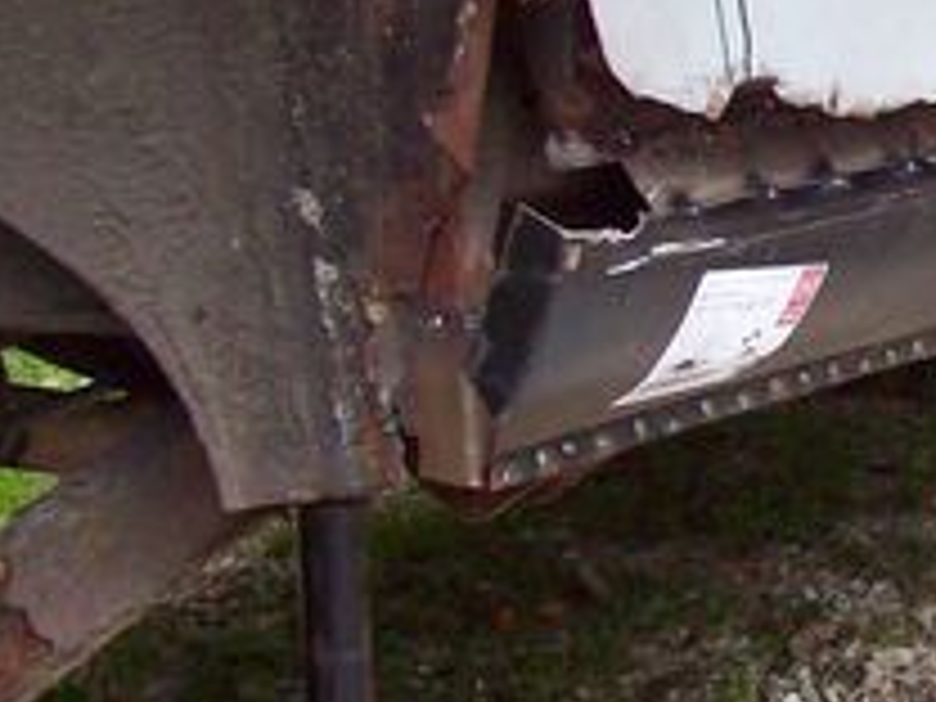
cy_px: 198
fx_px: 3001
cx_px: 1354
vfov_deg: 13.3
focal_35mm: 111
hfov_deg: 16.4
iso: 200
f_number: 2.7
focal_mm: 6
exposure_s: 1/84.4
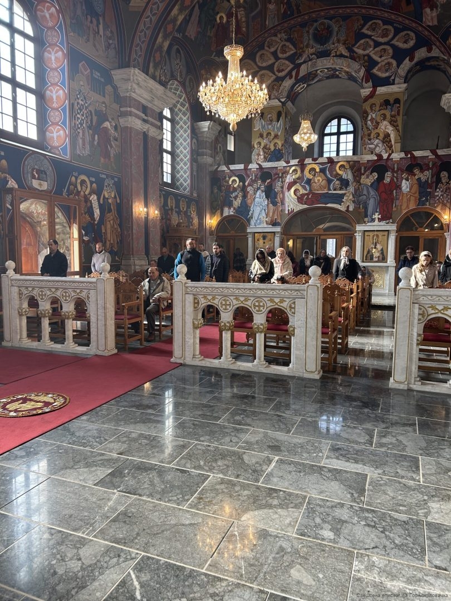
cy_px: 300
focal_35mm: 26
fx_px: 452
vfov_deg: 67.3
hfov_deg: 53.1
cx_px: 226
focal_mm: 5.7
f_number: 1.5
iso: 80
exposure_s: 1/100
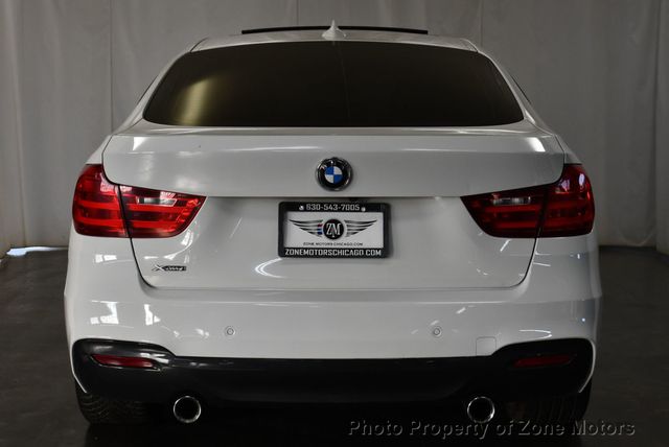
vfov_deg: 22.0
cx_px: 334
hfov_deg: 32.4
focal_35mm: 62
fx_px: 1153
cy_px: 224
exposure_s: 1/250
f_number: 4.5
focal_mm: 31
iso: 400
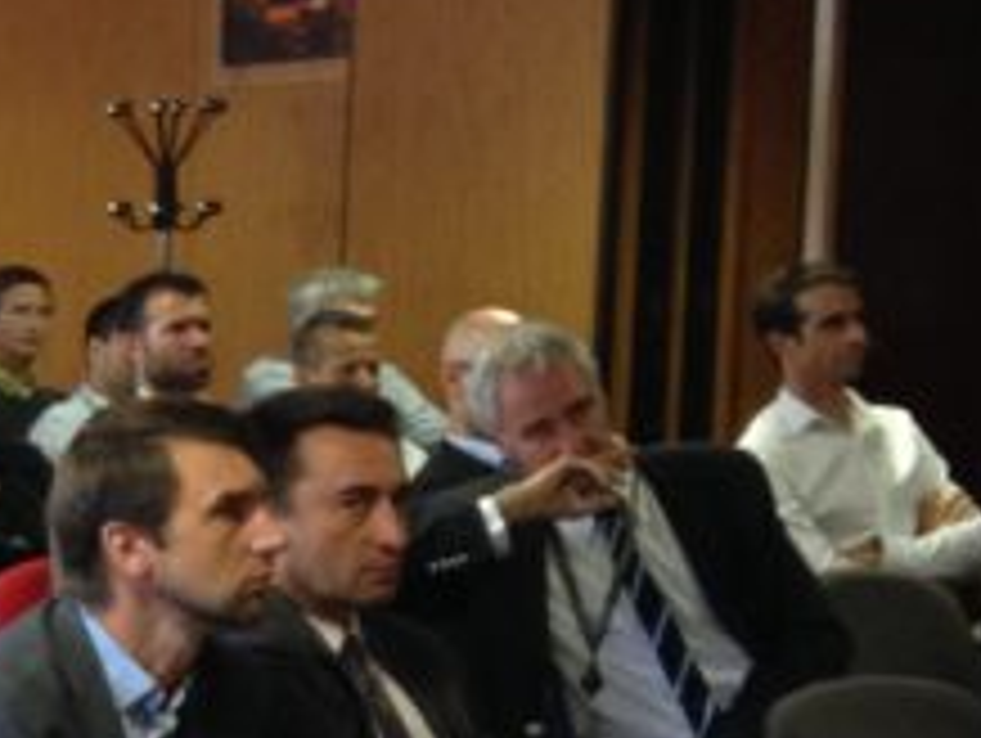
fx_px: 3433
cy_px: 580
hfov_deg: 14.9
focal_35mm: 121
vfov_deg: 12.2
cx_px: -576
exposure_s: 1/20
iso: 160
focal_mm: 4.12
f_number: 2.4
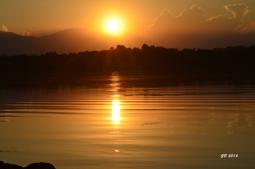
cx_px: 128
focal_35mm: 117
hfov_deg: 17.5
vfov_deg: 11.7
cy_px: 84
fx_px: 827
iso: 100
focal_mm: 78
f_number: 8
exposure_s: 1/800
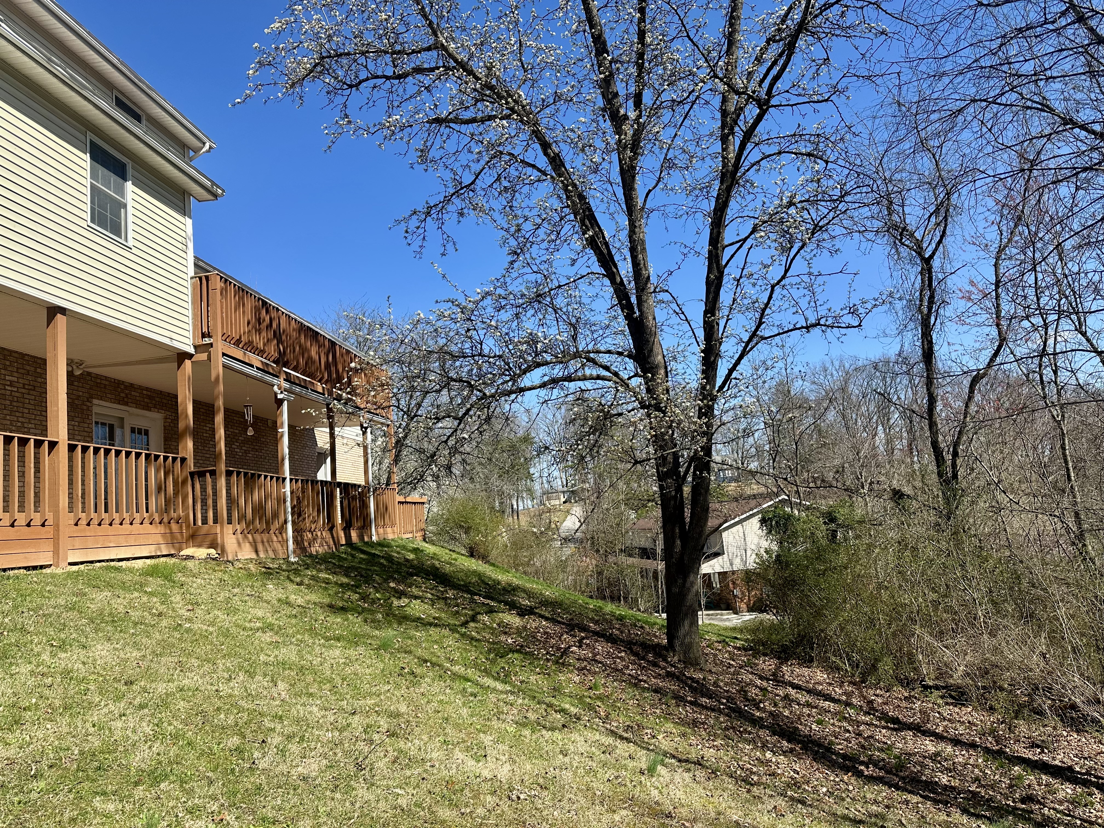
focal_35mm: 24
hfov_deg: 71.6
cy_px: 414
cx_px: 552
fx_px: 765
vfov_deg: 56.8
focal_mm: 6.86
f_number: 1.78
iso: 80
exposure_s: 1/2882
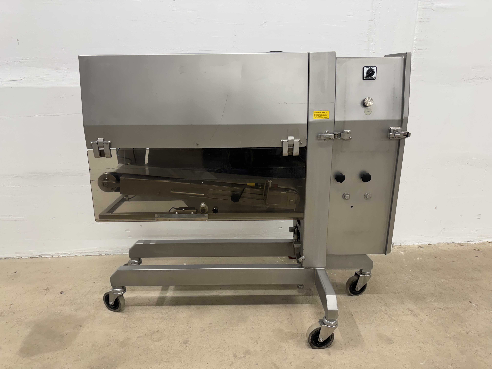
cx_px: 246
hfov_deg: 71.6
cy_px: 184
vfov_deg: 56.8
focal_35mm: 24
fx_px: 341
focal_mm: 6.76
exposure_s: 1/100
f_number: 1.78
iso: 200
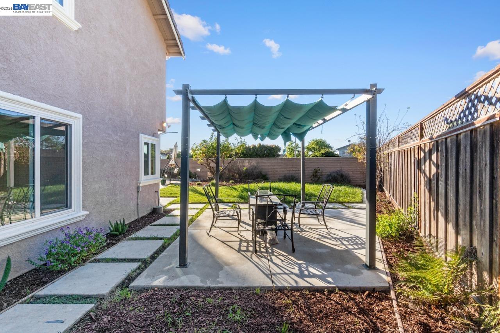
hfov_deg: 100.4
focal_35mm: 15
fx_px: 208
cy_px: 166
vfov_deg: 77.4
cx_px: 250
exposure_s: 1/500
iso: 400
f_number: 8
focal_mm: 10
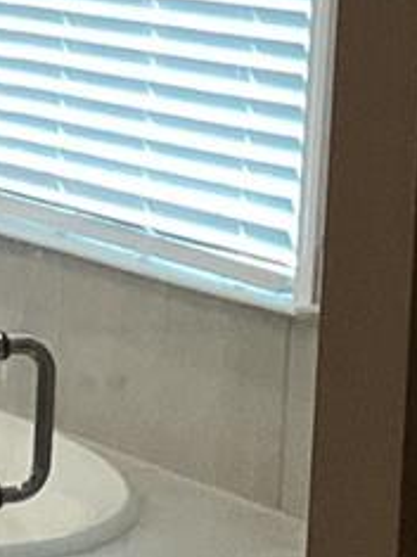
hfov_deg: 7.1
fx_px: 3264
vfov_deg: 9.7
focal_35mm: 203
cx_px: -315
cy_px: 197
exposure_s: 1/50
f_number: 2.4
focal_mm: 3.3
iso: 80
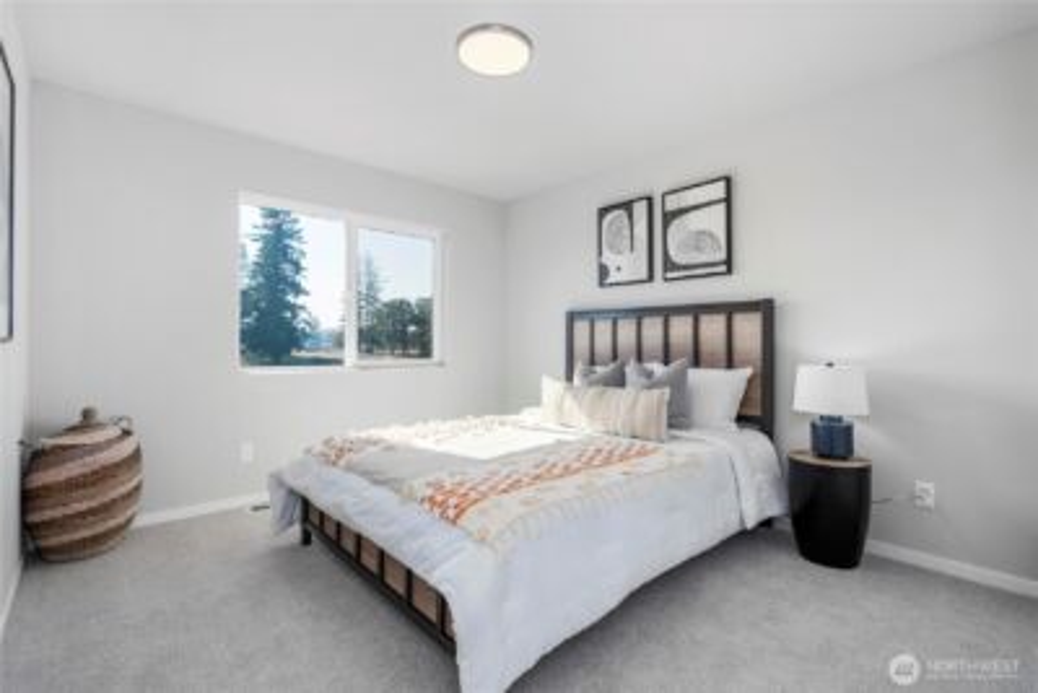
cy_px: 346
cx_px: 519
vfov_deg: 73.8
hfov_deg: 96.7
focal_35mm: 16
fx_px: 461
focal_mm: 16
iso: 500
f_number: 9
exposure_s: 1/125
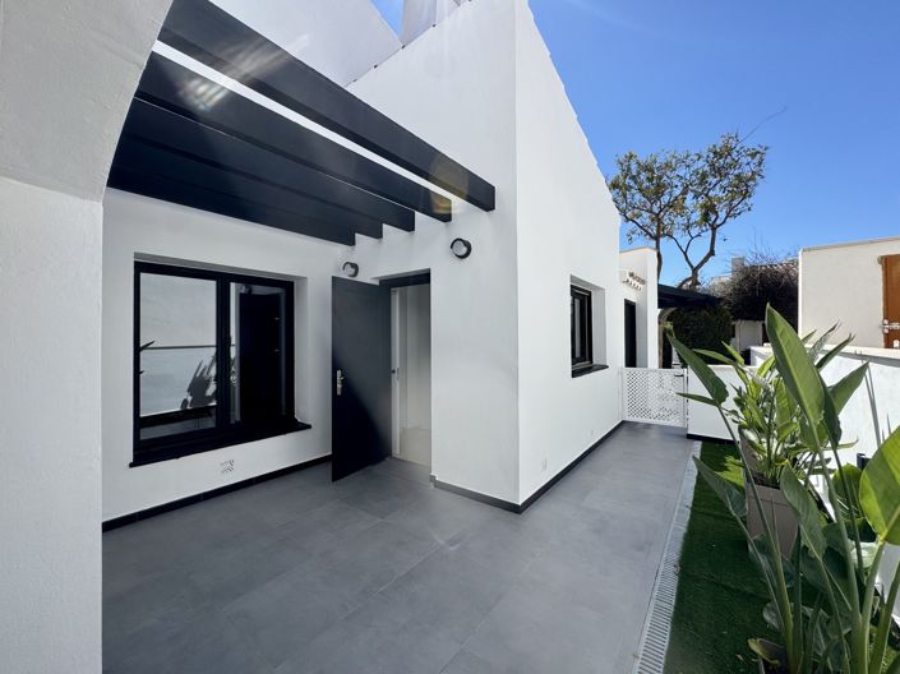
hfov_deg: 102.1
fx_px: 364
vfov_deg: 85.6
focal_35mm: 14
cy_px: 337
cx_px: 450
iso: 50
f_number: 2.2
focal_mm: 2.22
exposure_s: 1/2208
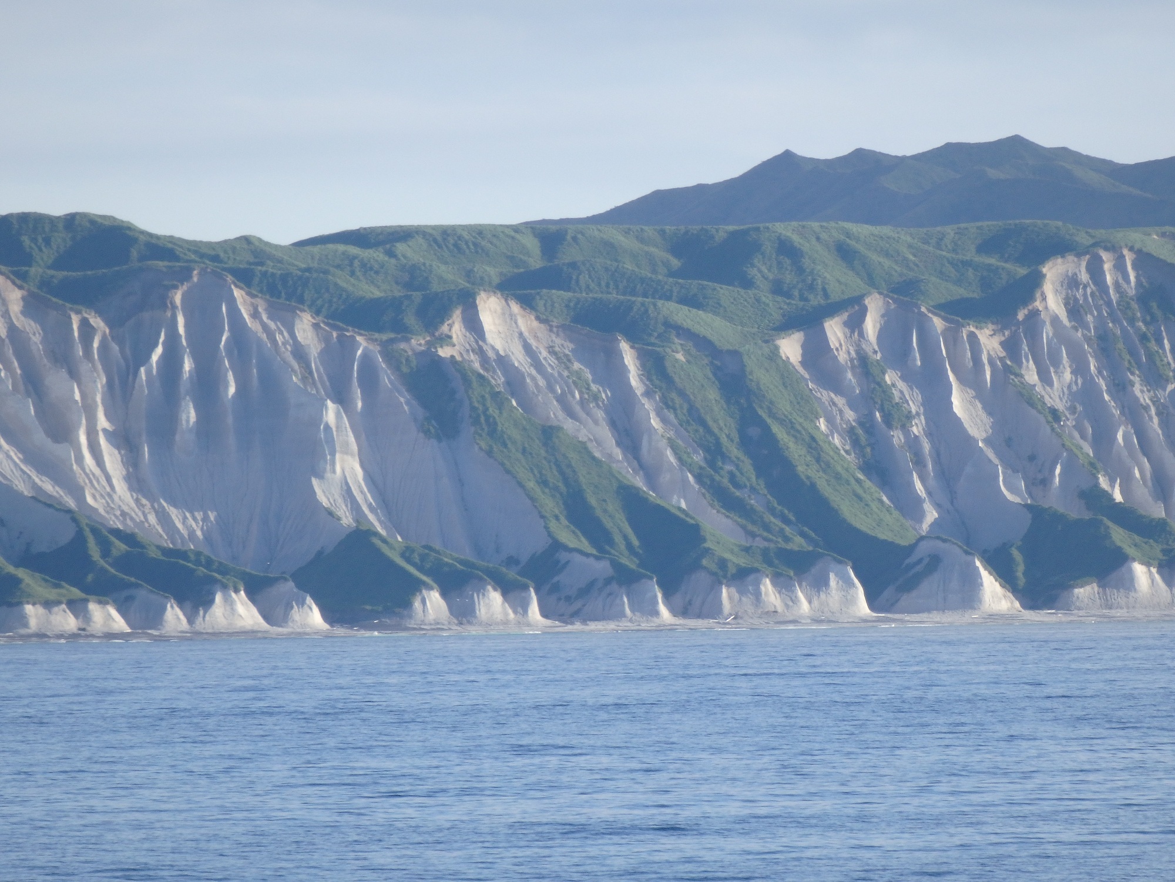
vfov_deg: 2.5
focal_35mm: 600
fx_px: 20366
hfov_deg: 3.3
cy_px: 441
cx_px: 588
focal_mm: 108
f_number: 6.9
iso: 125
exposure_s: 1/250
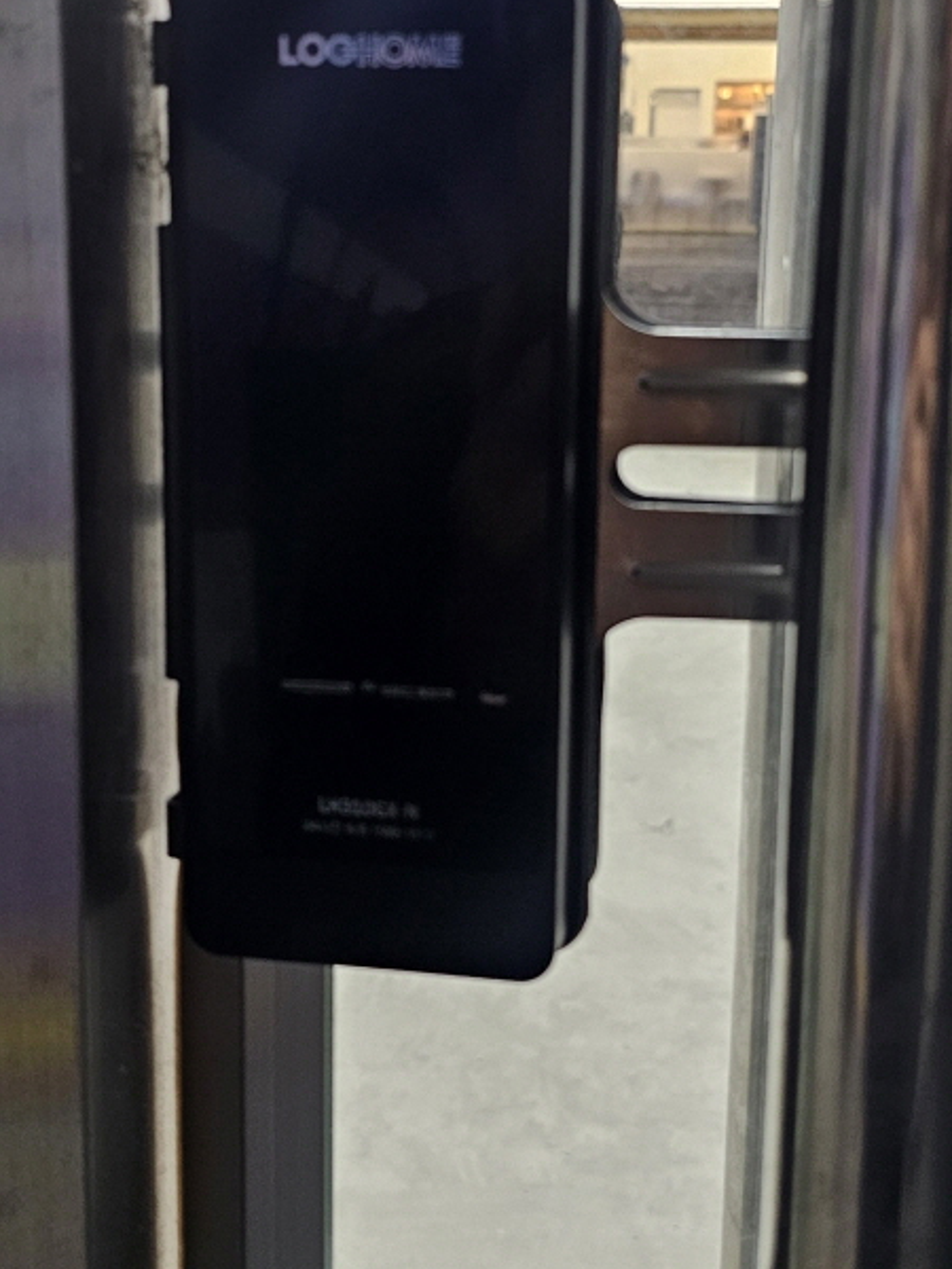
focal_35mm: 46
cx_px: 406
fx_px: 1687
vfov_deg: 40.8
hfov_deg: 31.5
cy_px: 434
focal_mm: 6.3
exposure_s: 1/120
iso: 400
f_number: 1.7
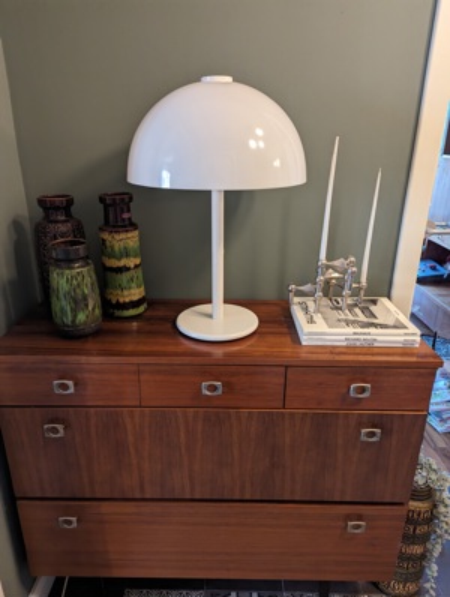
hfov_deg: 57.0
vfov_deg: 71.5
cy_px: 298
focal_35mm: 24
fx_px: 415
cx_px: 225
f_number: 1.85
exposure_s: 1/116
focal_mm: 6.81
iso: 1167
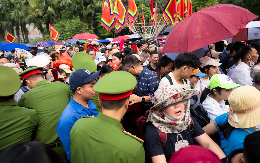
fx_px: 177
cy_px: 79
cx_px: 132
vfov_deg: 49.3
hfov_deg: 72.5
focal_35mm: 25
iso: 160
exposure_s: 1/800
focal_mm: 24
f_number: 3.5
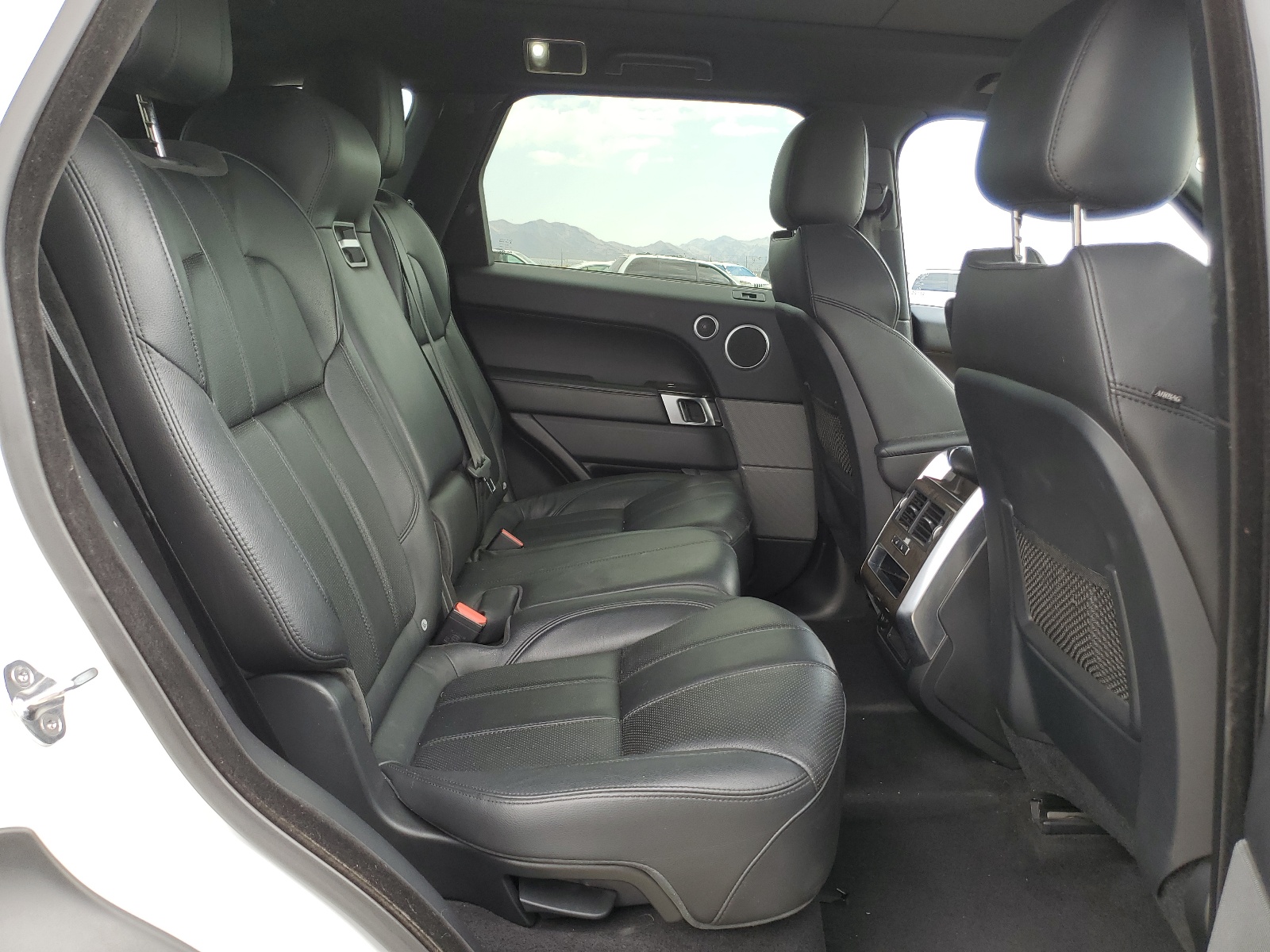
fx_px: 954
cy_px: 476
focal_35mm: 26
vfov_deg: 53.1
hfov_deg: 67.3
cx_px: 635
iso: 50
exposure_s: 1/159
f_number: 1.5
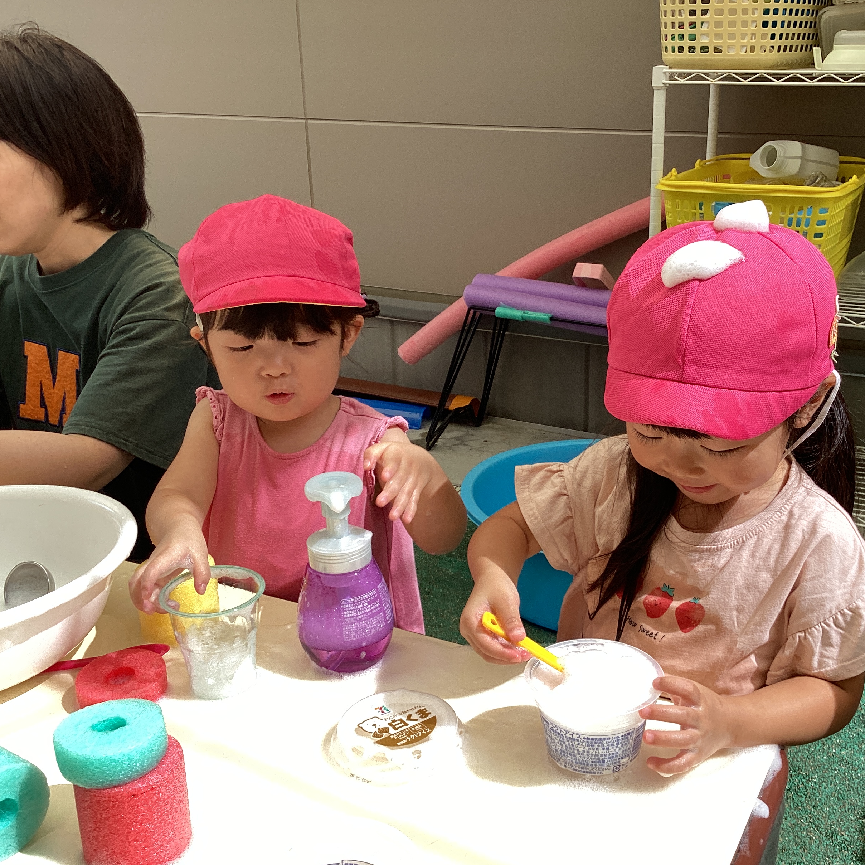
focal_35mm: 37
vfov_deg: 44.9
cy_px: 428
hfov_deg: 44.8
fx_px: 1046
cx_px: 496
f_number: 2.4
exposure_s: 1/224
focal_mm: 3.3
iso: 25
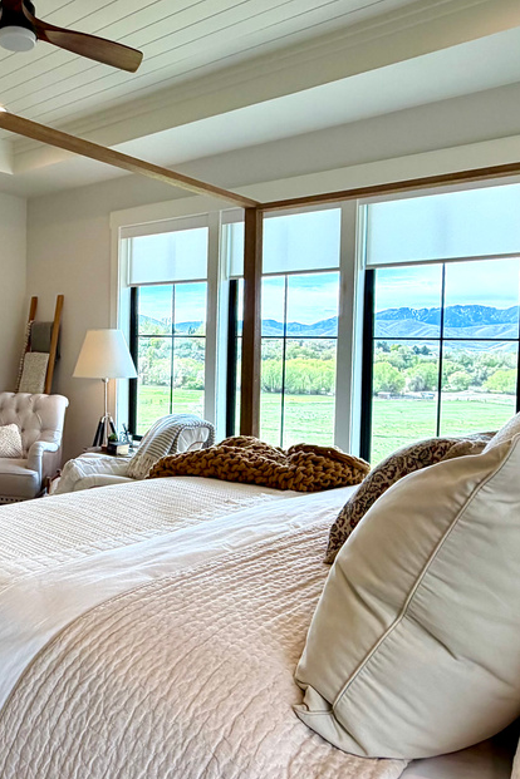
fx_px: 520
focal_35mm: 24
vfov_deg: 73.7
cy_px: 401
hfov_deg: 52.2
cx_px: 176
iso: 64
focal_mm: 2.22
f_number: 2.2
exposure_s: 1/138
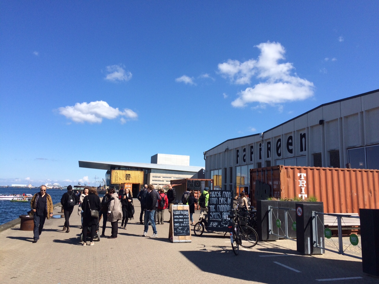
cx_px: 190
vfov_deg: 48.2
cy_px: 142
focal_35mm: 29
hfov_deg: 61.7
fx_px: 318
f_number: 2.2
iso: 32
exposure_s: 1/2415
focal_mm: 4.15
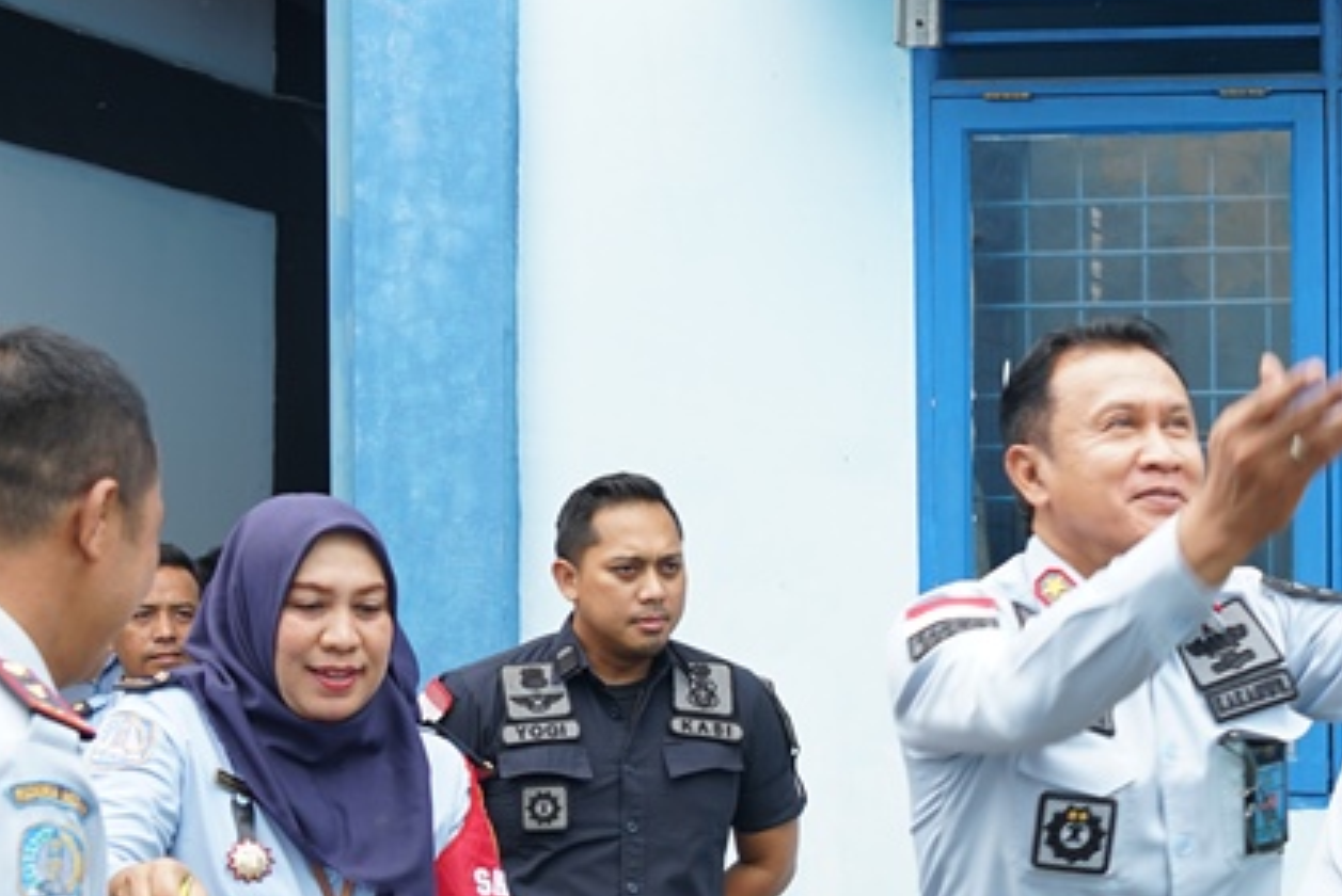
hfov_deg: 23.4
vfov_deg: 16.4
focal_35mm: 83
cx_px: 1348
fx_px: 3096
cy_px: 661
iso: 100
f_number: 5.6
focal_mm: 34
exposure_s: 1/80
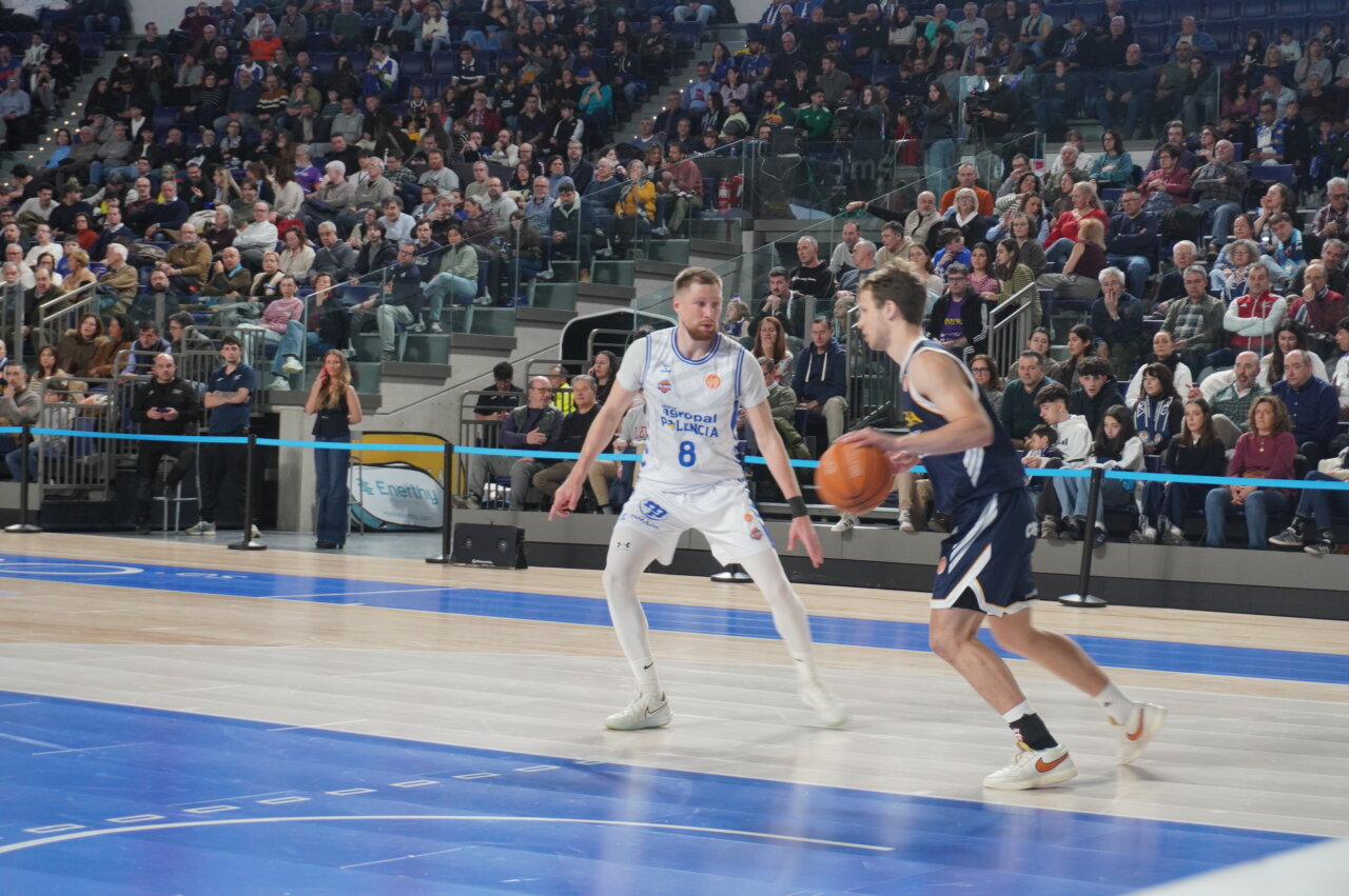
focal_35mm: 75
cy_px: 448
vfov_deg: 18.1
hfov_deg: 27.0
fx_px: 2808
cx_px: 674
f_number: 5.6
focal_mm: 50
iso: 1250
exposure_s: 1/160
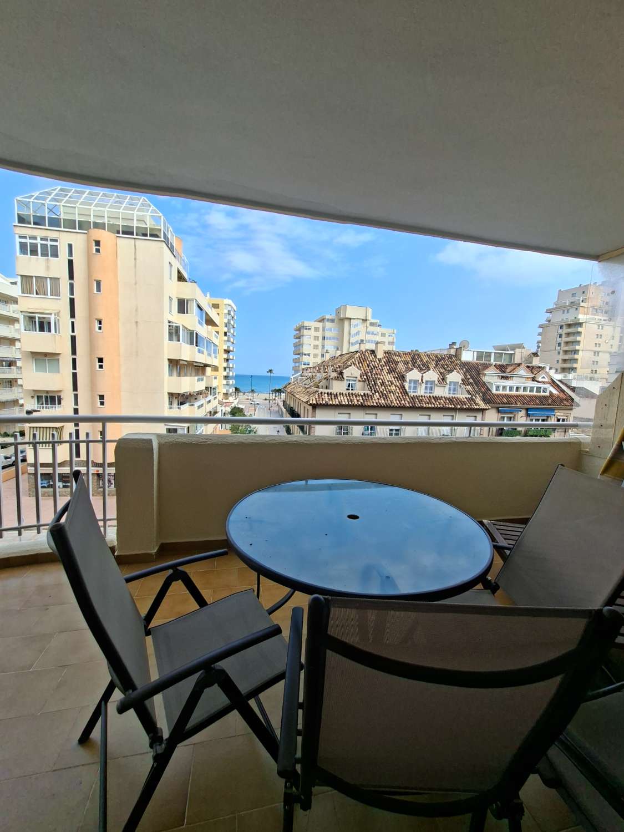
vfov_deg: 106.2
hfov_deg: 89.9
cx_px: 312
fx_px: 312
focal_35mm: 13
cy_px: 416
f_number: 2.2
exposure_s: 1/689
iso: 40
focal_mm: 1.74
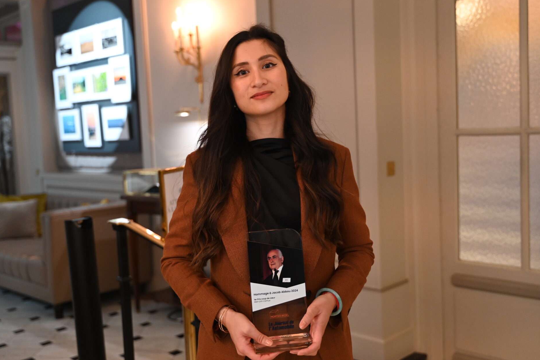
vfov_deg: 34.2
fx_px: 585
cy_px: 184
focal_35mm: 39
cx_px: 275
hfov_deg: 49.6
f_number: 2.8
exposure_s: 1/60
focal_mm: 38
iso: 3200
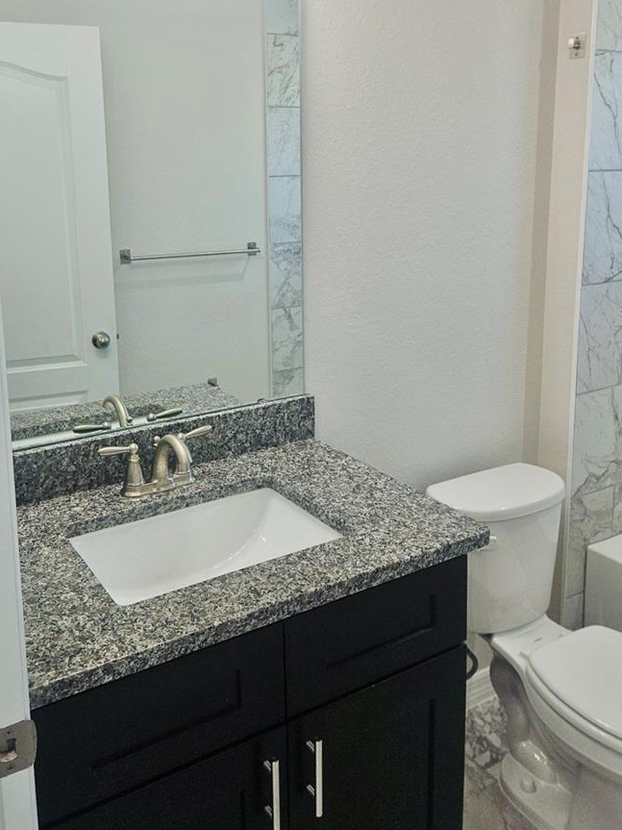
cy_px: 314
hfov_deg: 44.0
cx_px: 253
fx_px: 767
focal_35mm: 32
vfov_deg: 56.2
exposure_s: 1/60.2
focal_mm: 5.4
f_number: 1.8
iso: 62
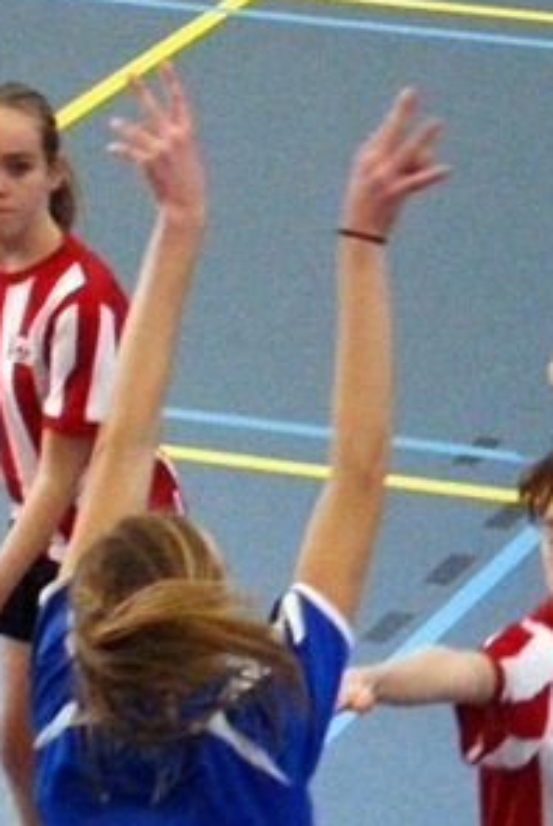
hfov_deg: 7.9
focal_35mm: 170
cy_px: 206
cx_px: 898
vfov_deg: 12.0
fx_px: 3908
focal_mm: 28
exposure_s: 1/200
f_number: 4.5
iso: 800
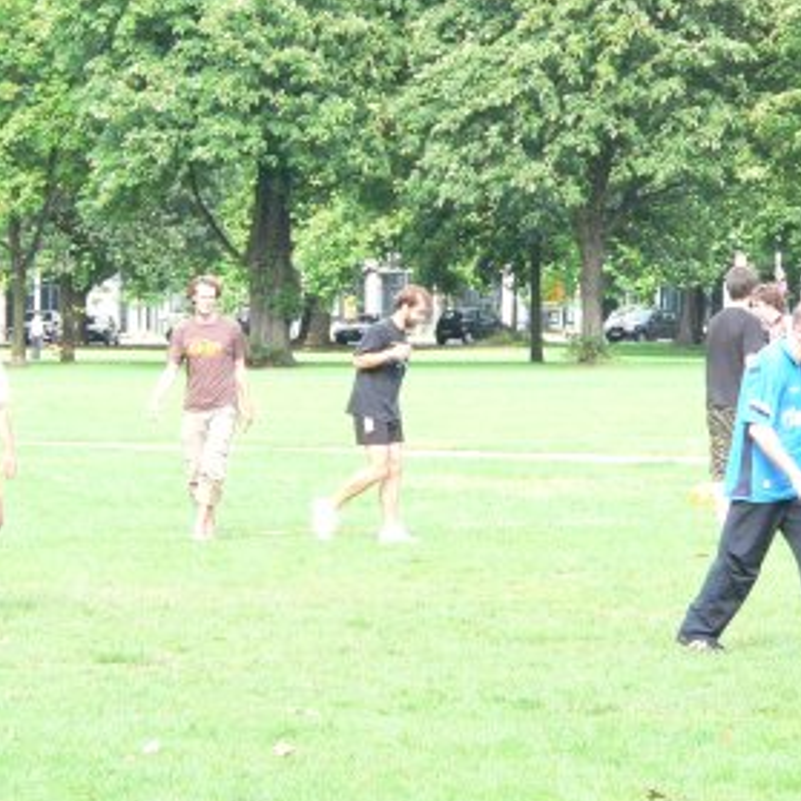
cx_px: 367
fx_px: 5707
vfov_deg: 8.0
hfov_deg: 8.0
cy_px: 367
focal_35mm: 218
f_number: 5.2
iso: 400
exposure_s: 1/200
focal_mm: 25.5
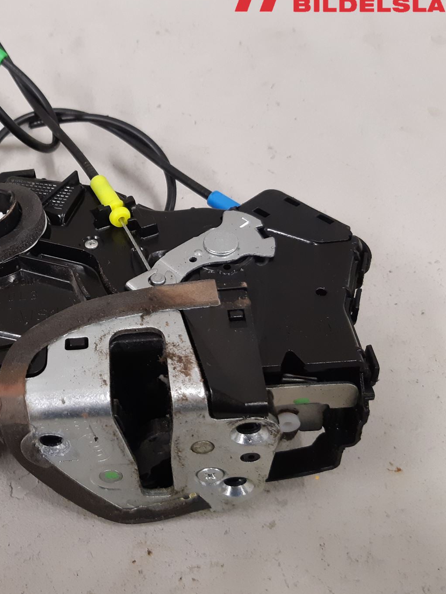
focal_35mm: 39
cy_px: 272
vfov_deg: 47.8
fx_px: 670
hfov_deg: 35.0
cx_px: 56
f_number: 1.7
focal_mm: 3.93
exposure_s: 1/50
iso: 200
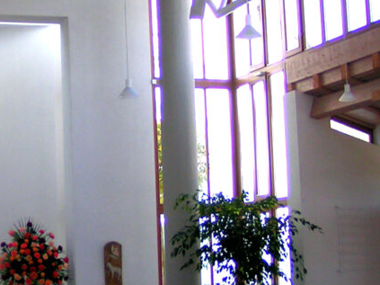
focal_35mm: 92
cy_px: 142
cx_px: 19
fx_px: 1010
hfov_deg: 20.8
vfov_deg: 16.1
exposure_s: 1/160
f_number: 2.8
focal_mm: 5.8
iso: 80
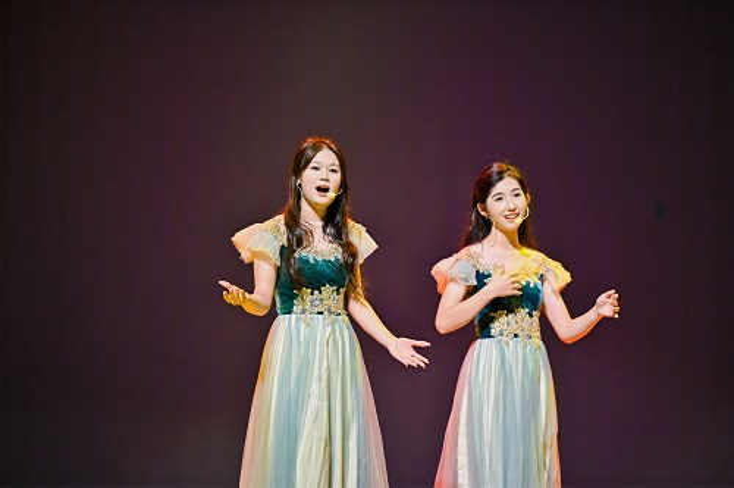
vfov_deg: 7.4
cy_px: 244
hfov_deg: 11.1
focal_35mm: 185
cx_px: 367
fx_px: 3767
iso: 2000
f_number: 2.8
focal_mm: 185
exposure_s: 1/200
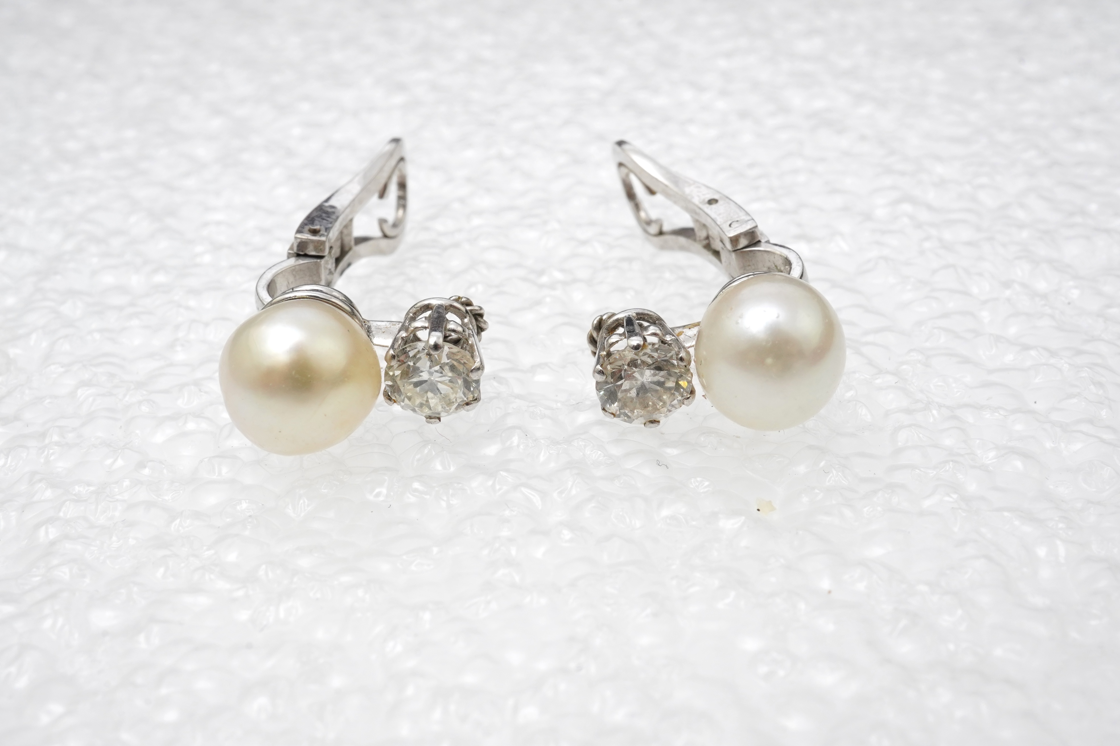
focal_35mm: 45
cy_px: 373
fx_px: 1400
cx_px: 560
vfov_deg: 29.9
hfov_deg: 43.6
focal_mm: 30
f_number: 18
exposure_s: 1/100
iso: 800
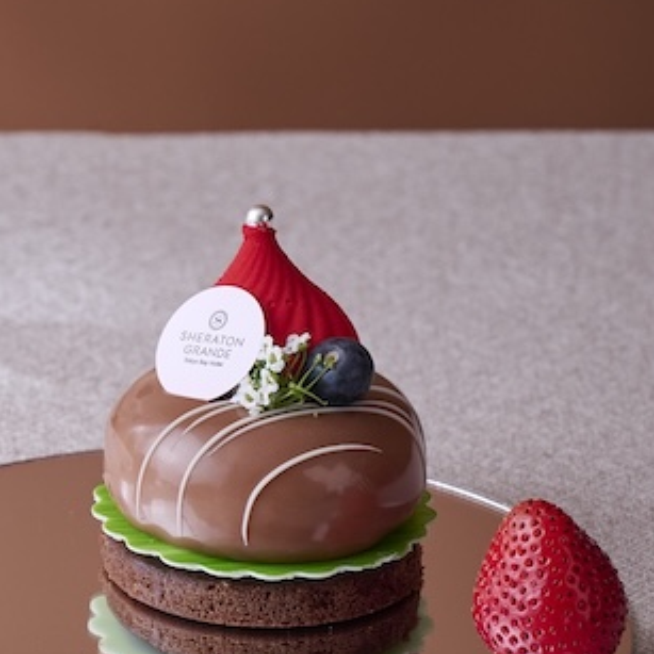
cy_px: 544
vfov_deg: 3.8
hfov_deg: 3.8
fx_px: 9768
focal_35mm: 457
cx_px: -303
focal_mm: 165
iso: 400
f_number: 7.1
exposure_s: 1/160
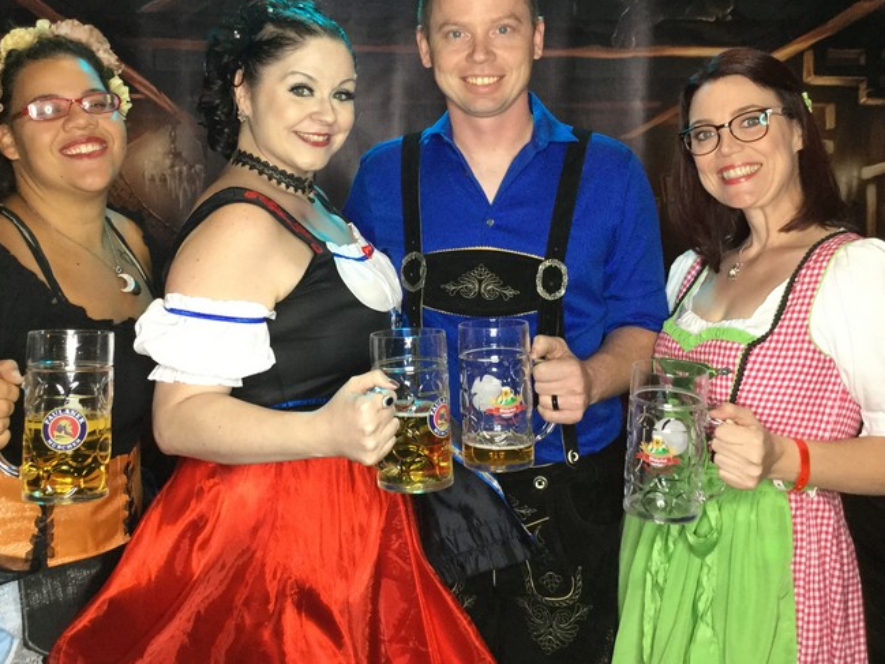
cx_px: 404
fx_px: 1100
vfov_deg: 33.5
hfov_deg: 43.8
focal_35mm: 43
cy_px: 253
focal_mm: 3.3
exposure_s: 1/30
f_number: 2.4
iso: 100
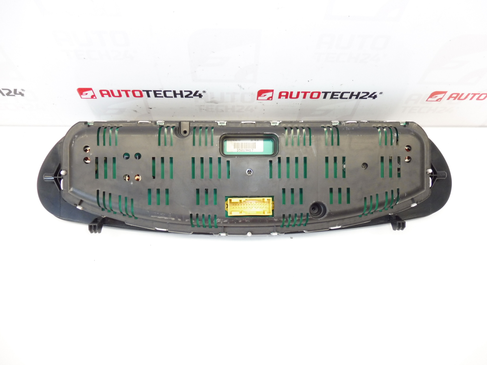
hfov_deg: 69.4
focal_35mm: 25
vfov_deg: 54.9
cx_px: 244
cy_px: 182
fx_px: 352
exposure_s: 1/60
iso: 200
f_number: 3.3
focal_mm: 4.4
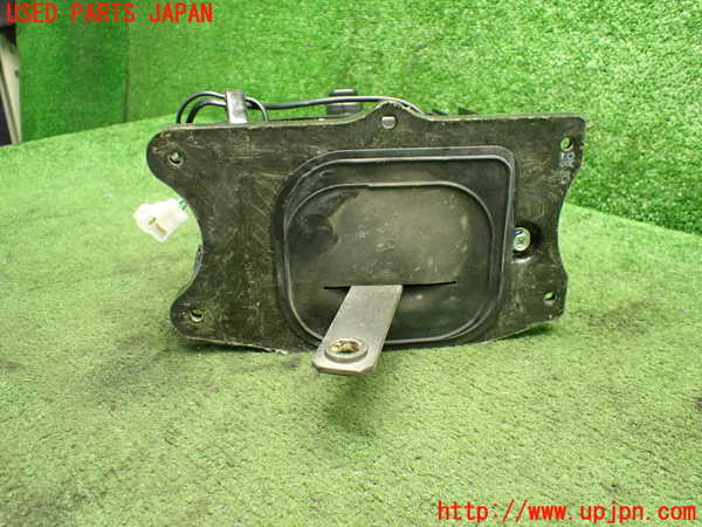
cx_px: 351
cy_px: 264
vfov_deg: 46.8
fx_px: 608
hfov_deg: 60.0
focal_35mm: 30
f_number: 2.3
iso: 800
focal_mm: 5.4
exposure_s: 1/40
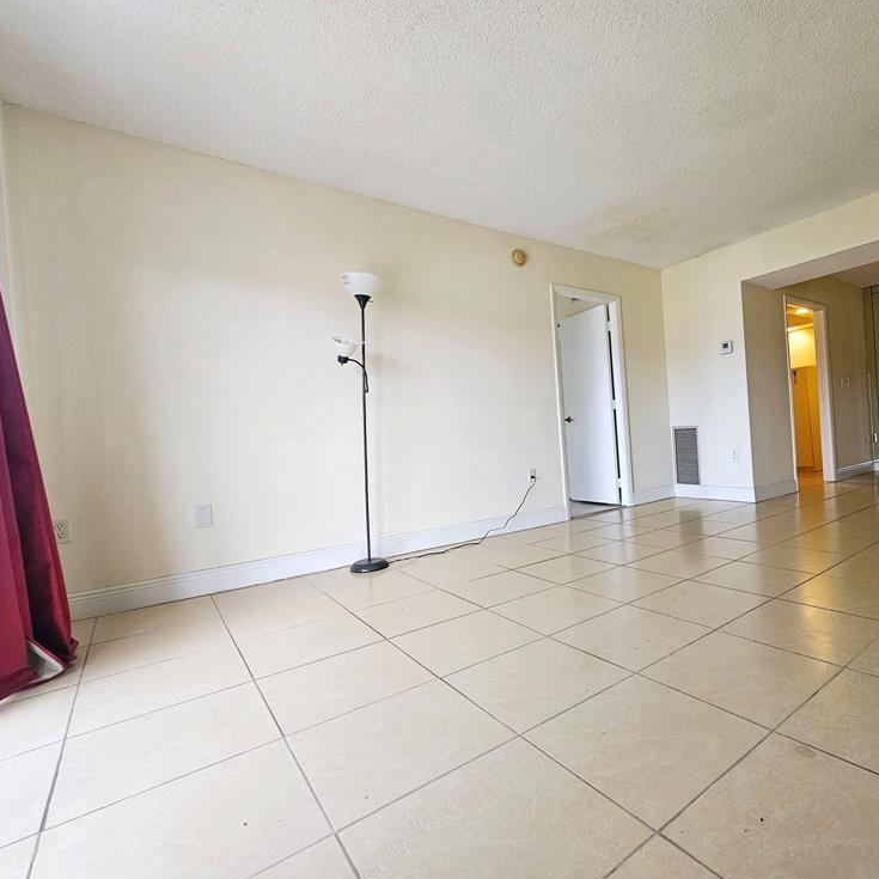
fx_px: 460
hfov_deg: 85.2
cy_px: 435
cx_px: 564
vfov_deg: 87.4
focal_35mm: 16
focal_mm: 2.2
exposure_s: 1/77.5
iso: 80
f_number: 2.2
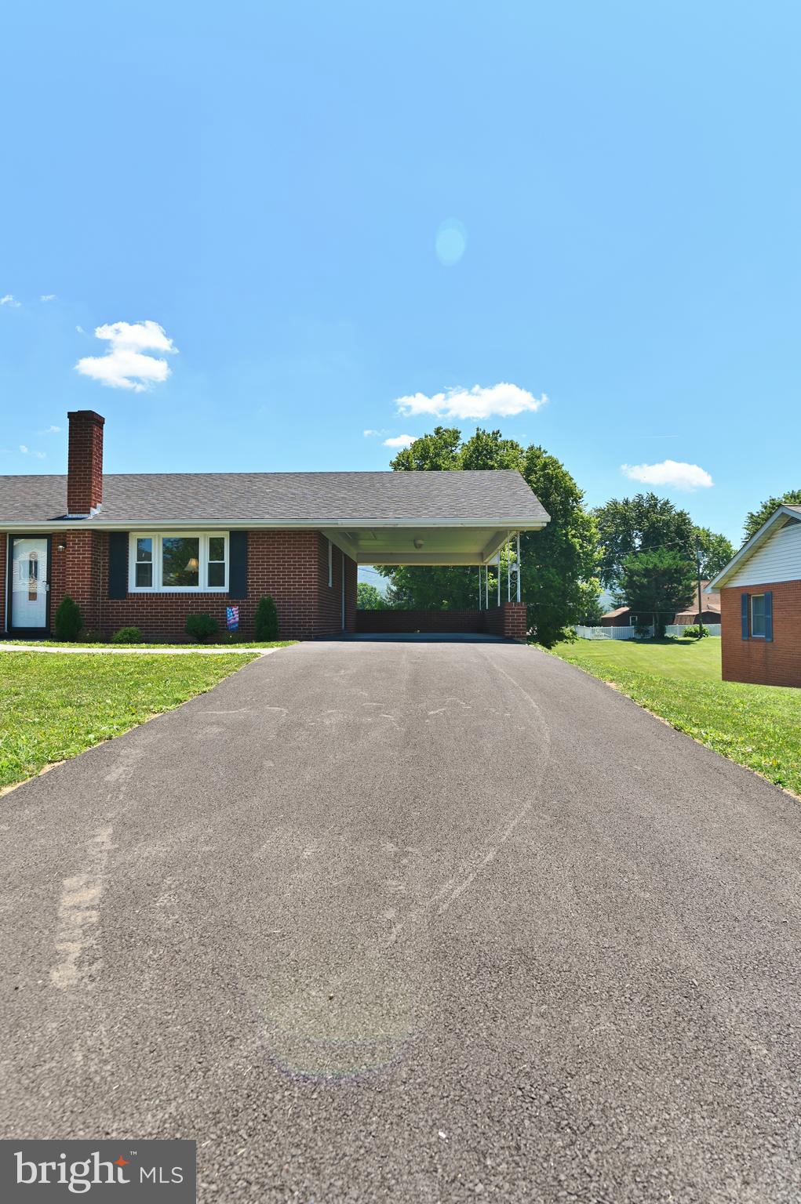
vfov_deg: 84.0
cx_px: 400
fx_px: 669
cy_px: 602
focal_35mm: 20
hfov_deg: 61.8
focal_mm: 20
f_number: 6.3
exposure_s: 1/320
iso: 100
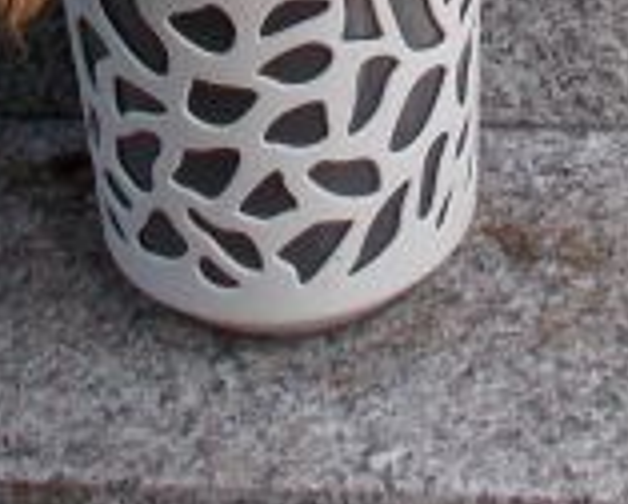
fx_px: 3071
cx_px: 476
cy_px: -864
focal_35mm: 165
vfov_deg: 8.3
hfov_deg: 11.6
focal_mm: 4.6
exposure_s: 1/250
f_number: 3.2
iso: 80
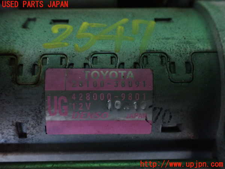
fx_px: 195
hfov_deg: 60.0
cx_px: 112
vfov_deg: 46.8
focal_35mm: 30
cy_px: 84
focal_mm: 5.4
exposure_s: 1/30
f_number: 2.3
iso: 1000
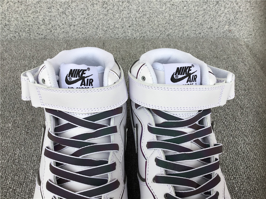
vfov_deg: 45.4
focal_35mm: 31
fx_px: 238
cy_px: 100
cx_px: 133
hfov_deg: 58.4
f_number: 2.4
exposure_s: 1/112
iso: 25
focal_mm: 3.3
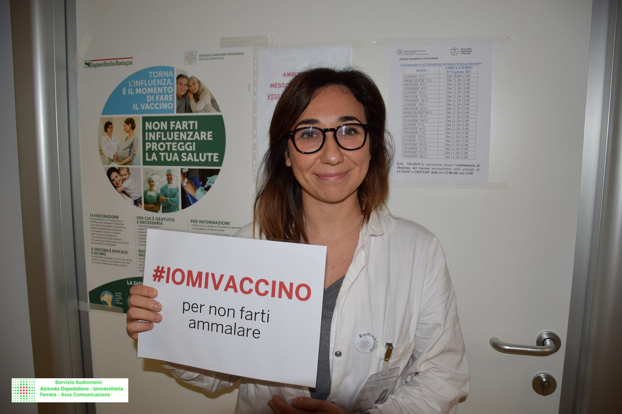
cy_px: 207
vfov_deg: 47.9
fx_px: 466
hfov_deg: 67.4
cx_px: 311
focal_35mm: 27
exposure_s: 1/60
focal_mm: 18
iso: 100
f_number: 3.5
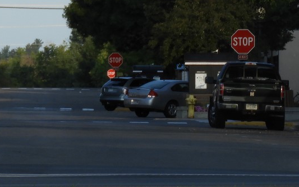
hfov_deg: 3.3
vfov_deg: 2.1
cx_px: 29
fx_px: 5133
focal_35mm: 630
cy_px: -91
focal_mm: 39.4
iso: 100
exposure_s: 1/250
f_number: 5.3
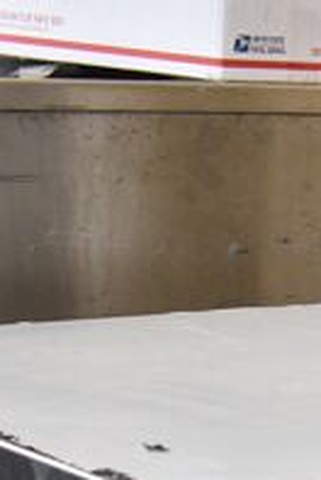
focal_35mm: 125
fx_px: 1666
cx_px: 426
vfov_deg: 13.7
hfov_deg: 10.7
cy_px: 995
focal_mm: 18
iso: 800
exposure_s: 1/160
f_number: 3.5
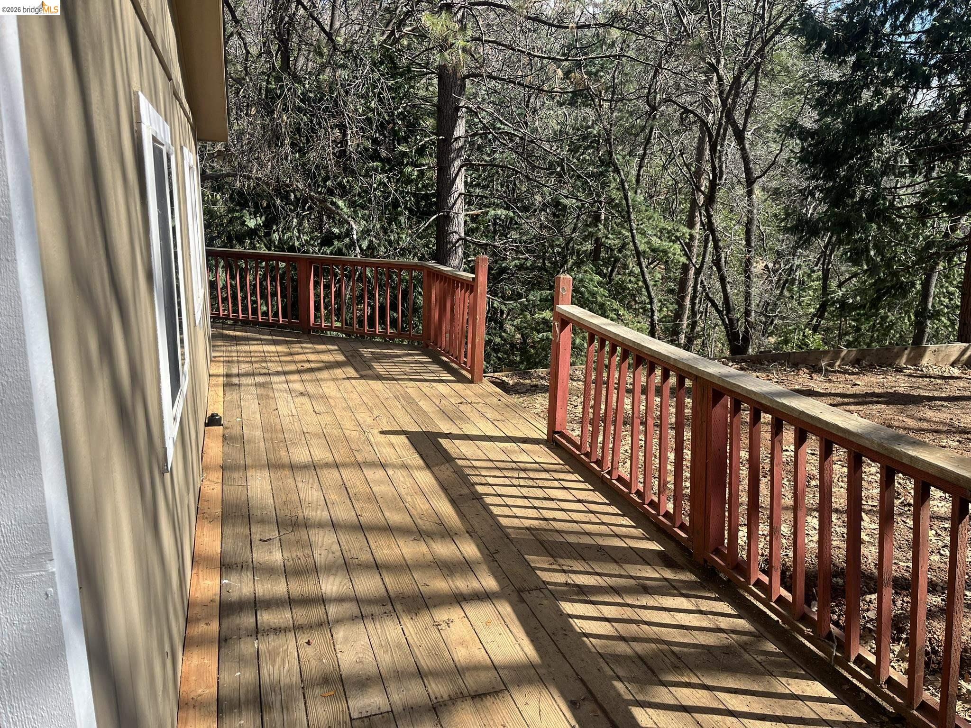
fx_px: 729
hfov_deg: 67.3
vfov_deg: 53.1
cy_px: 364
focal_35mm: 26
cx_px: 486
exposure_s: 1/1477
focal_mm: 5.1
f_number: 1.6
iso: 50
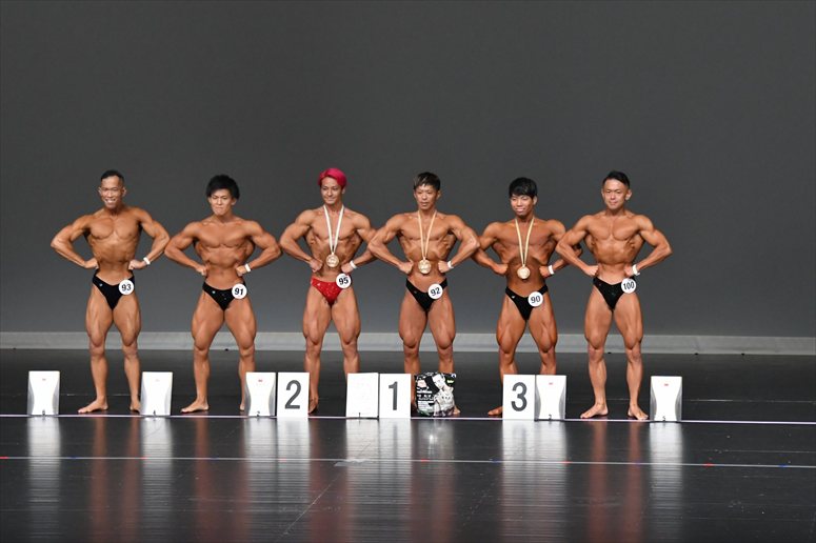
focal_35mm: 202
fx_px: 4576
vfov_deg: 6.8
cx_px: 408
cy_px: 272
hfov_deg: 10.2
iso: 5000
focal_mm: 135
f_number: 5.6
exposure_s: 1/400
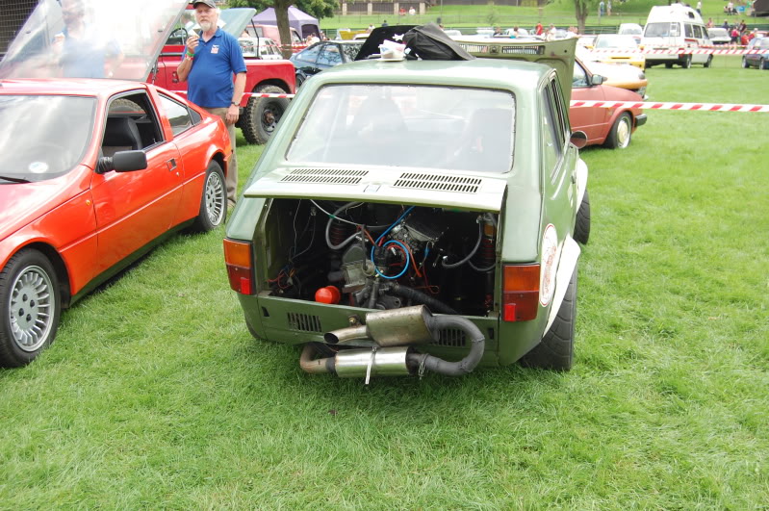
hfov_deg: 49.6
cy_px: 256
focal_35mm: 39
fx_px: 832
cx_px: 384
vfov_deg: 34.1
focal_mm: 26
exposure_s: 1/125
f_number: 5.6
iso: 200
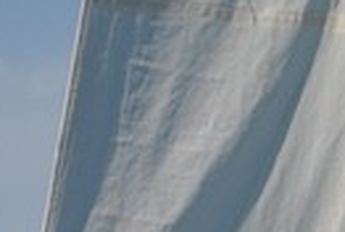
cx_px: 550
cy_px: 588
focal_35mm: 563
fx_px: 5412
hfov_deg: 3.6
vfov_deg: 2.4
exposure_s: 1/320
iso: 100
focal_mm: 55
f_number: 9
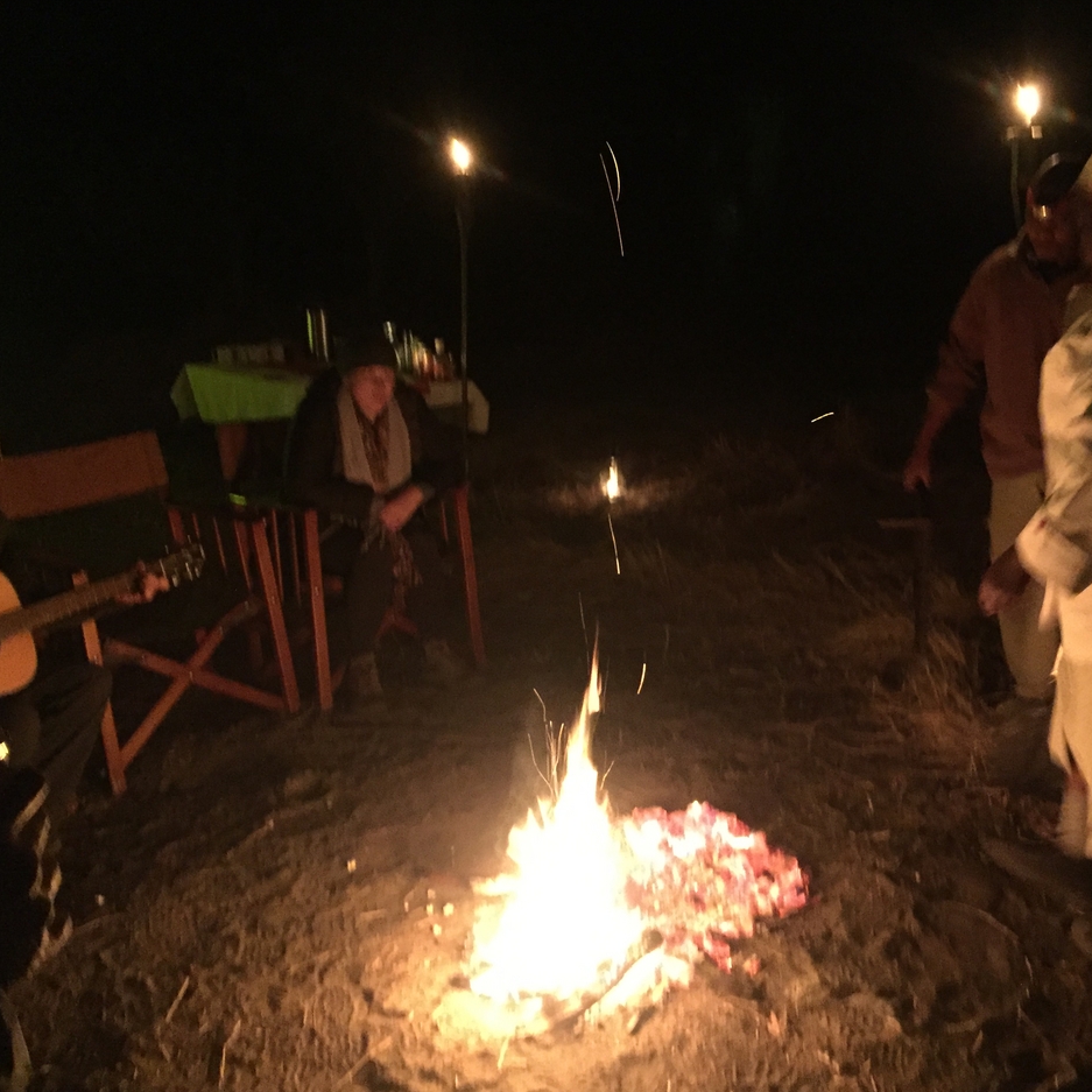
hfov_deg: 46.9
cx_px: 669
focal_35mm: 35
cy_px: 547
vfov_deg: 47.2
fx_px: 1249
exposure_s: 1/17
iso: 800
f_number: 2.2
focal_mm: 4.15
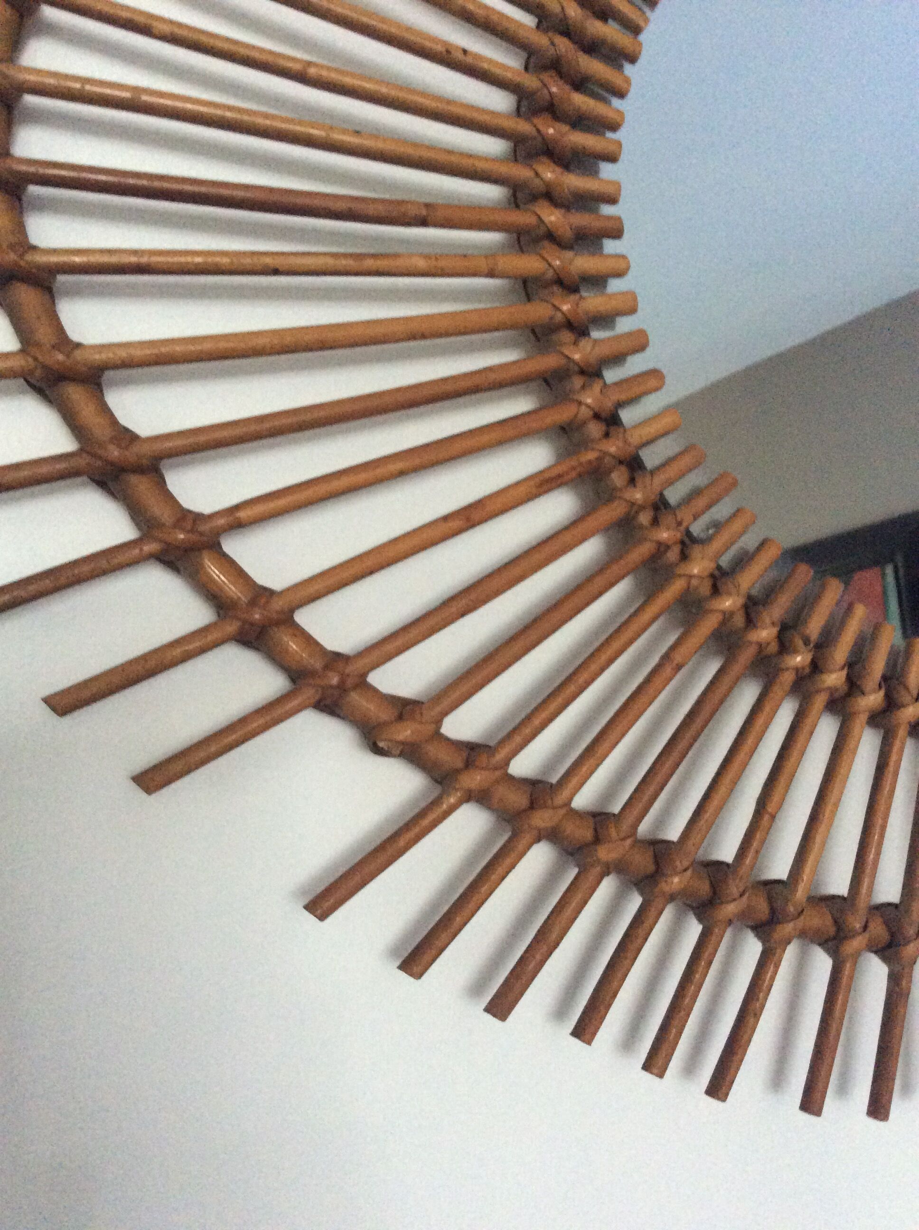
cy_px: 615
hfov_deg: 44.1
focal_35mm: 32
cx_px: 460
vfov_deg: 56.9
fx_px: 1136
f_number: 2.4
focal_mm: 3.3
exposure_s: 1/25
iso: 320
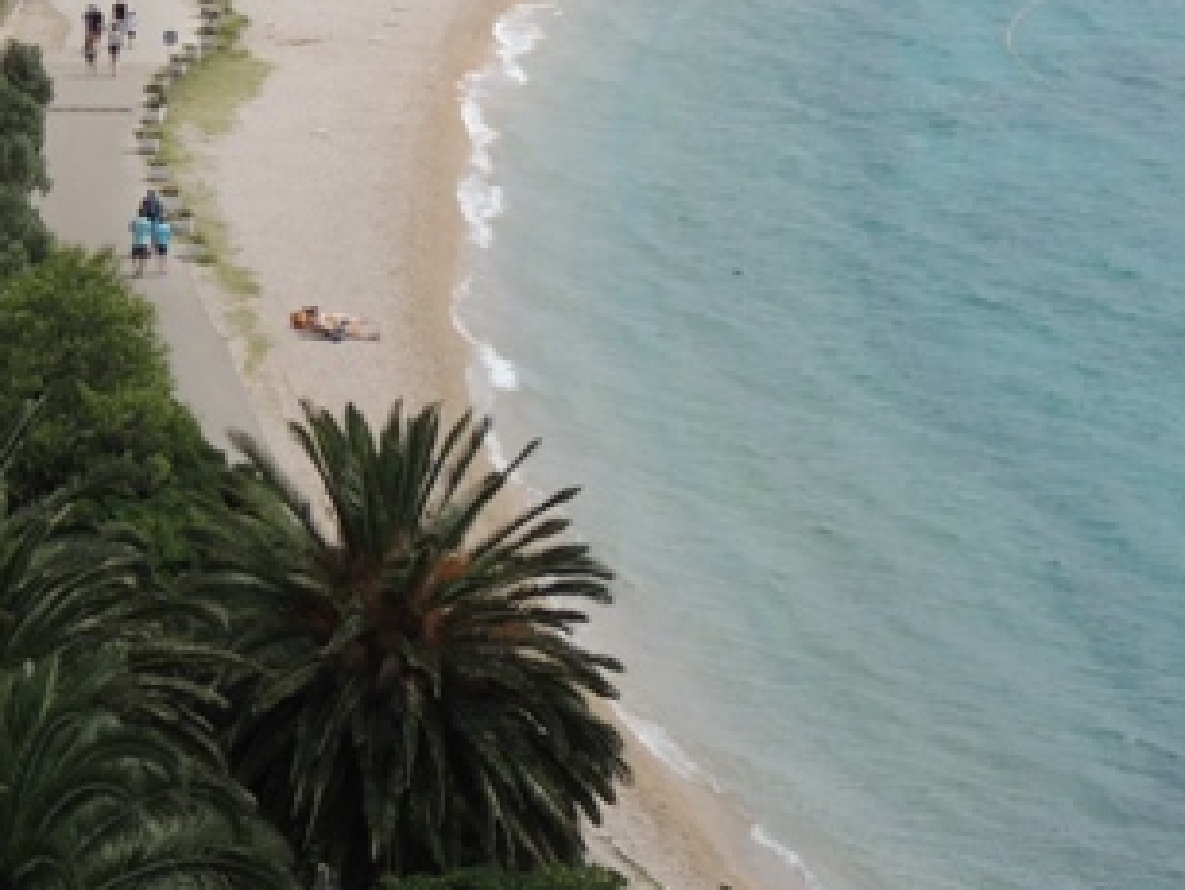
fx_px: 6715
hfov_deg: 10.1
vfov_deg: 7.5
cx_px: 616
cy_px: -81
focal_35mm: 196
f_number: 3.9
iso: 100
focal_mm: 13.3
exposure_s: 1/1000
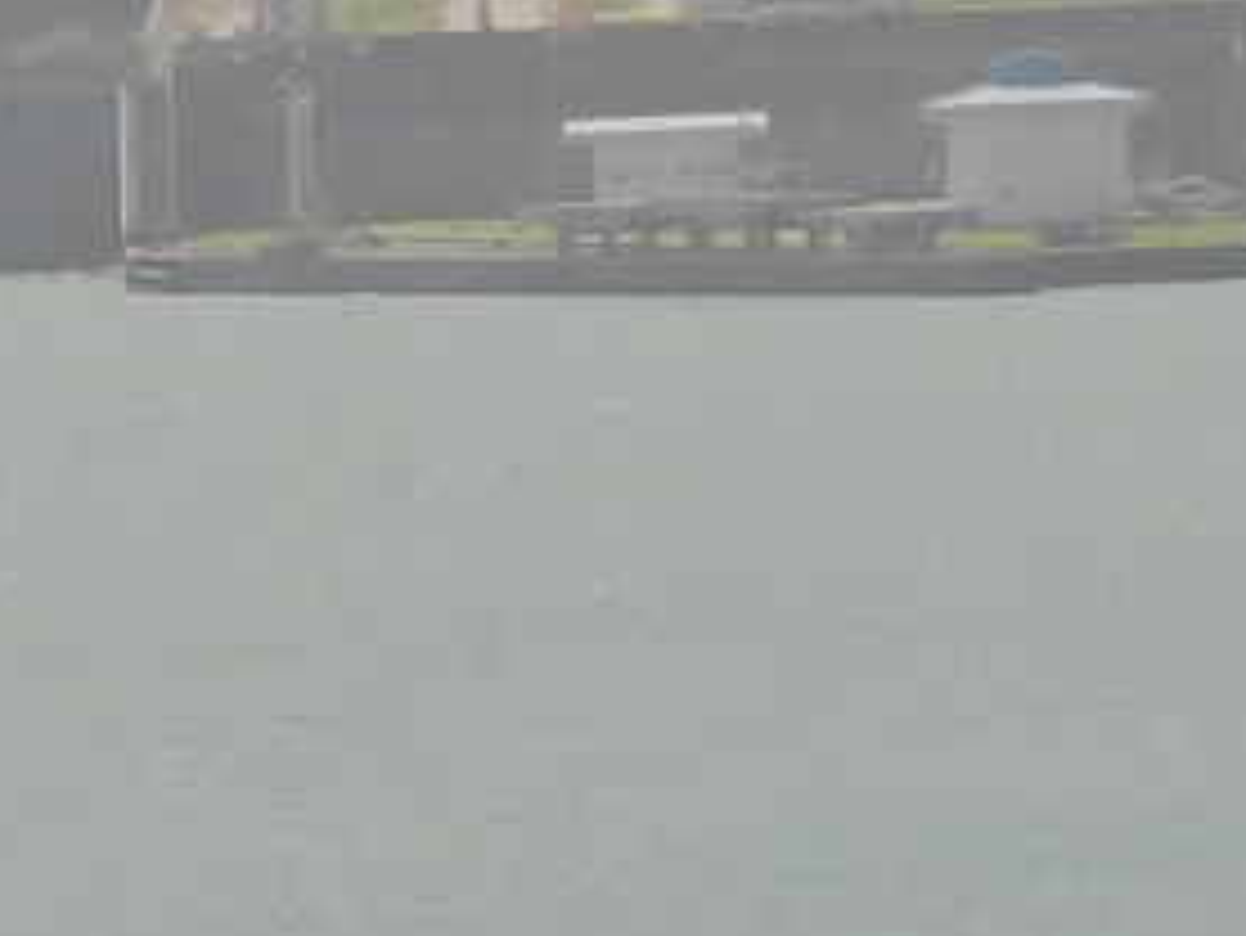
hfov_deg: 1.2
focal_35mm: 1618
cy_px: -652
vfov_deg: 0.9
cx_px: -162
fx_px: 58265
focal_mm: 62.5
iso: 100
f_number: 5
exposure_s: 1/400
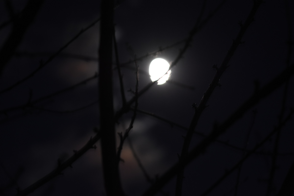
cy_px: 98
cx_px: 147
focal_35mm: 135
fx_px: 1102
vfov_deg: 10.2
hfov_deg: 15.2
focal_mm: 90
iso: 1600
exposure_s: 1/4
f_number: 3
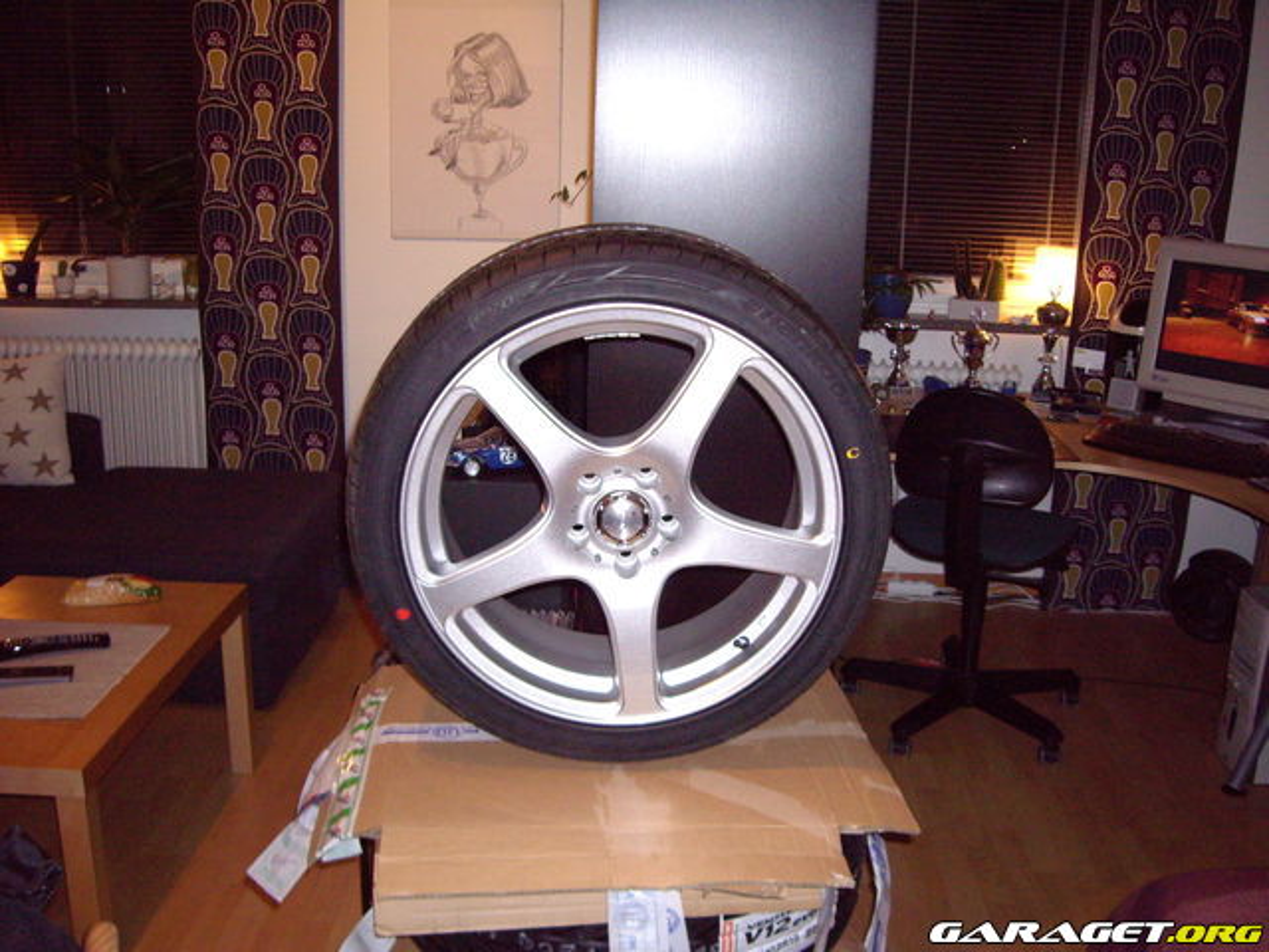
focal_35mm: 38
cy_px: 476
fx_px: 1393
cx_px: 634
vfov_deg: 37.7
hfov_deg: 49.0
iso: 400
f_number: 2.7
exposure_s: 1/40
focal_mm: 6.2
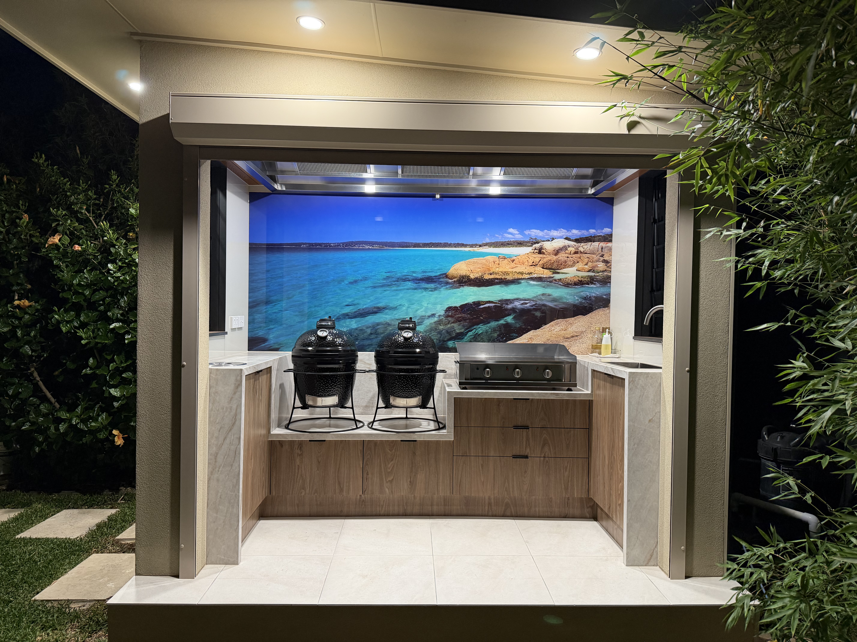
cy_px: 321
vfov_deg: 56.8
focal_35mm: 24
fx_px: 594
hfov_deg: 71.6
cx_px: 428
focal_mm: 6.76
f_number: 1.78
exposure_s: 1/50
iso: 320
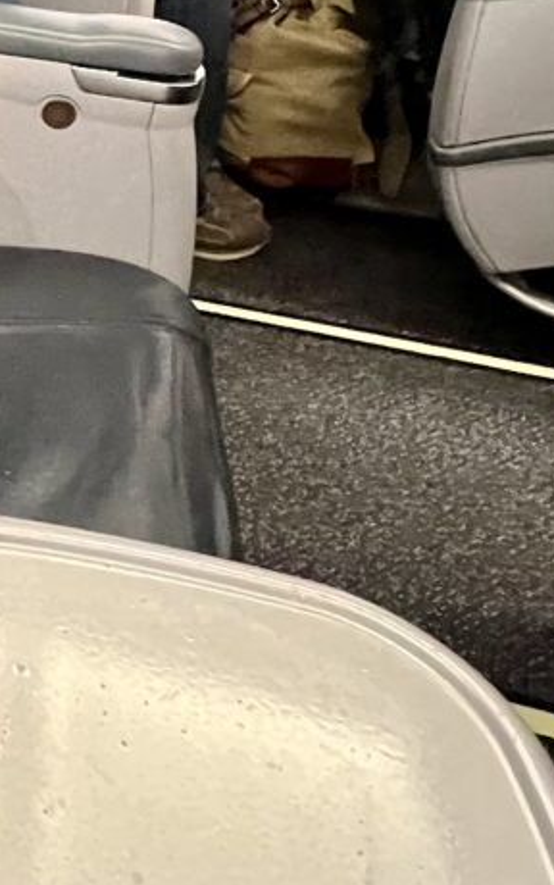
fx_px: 1110
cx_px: -373
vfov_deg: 41.4
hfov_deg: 21.3
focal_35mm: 46
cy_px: 162
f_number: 1.8
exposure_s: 1/40
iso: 1000
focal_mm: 1.57
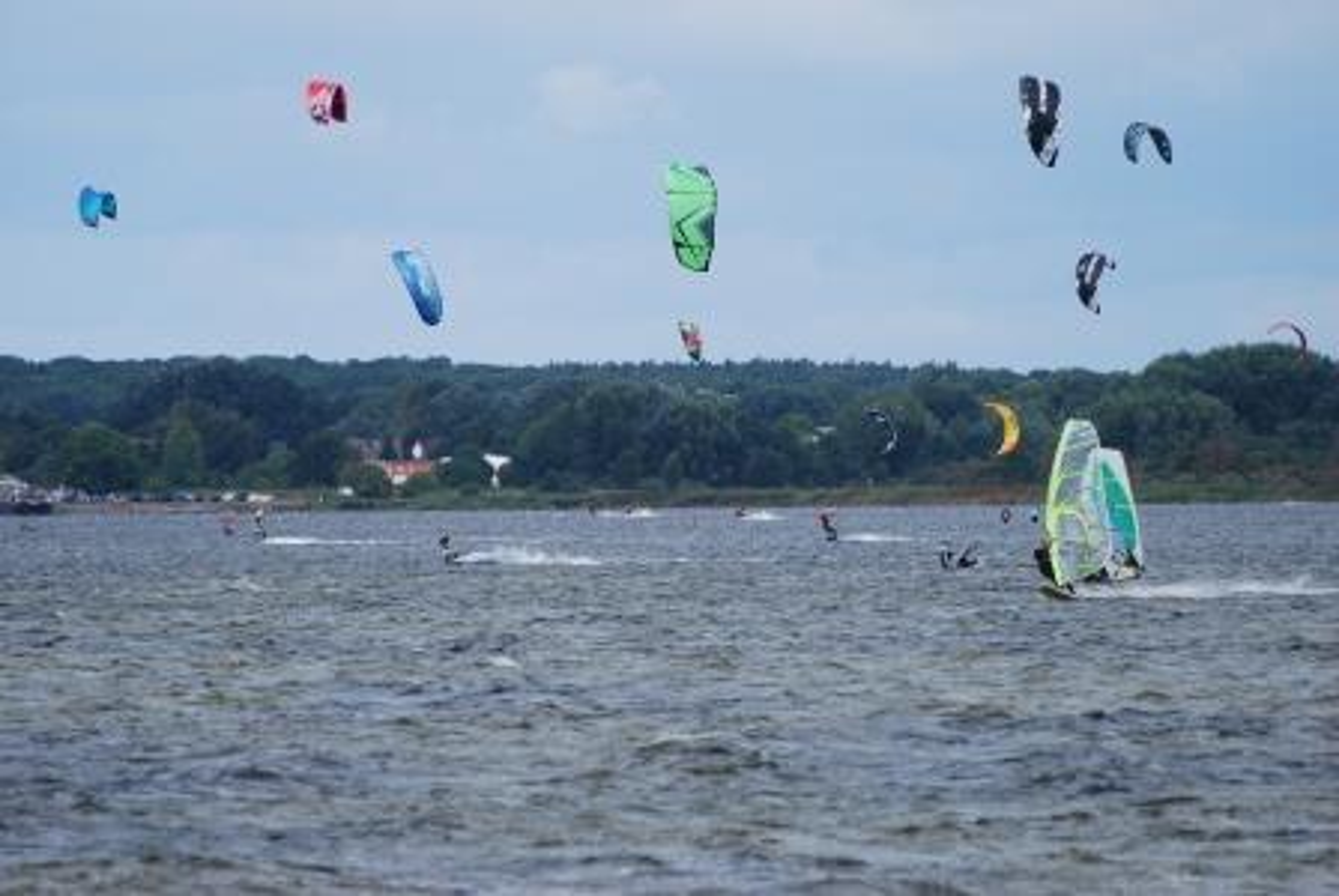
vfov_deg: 3.4
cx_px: 670
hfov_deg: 5.1
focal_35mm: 405
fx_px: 15083
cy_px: 448
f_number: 5.6
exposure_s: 1/800
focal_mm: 270
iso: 200
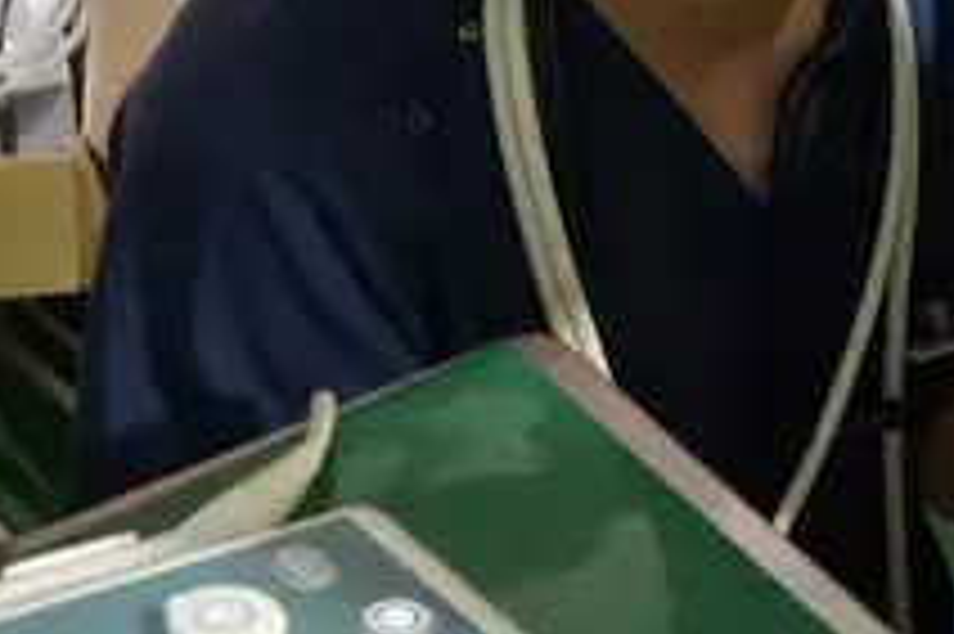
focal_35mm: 119
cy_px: 171
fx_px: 3151
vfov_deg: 11.5
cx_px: 972
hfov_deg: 16.8
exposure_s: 1/25
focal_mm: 28
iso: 12800
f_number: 4
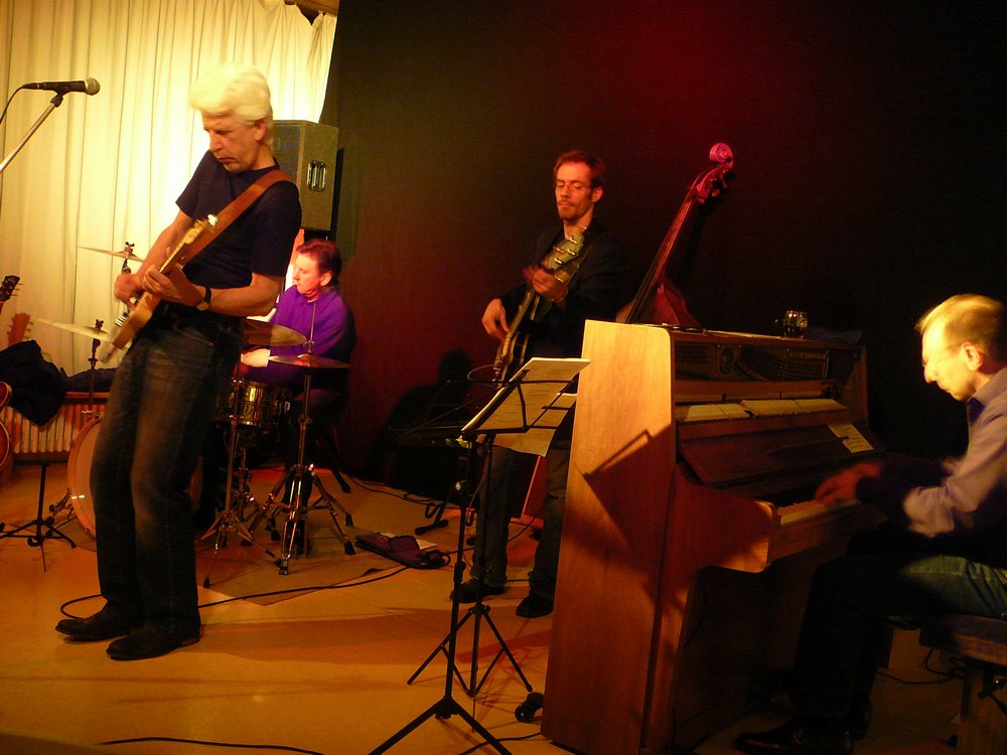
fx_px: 1018
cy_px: 378
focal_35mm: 35
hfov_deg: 52.6
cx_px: 504
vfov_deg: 40.7
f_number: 2.8
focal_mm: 5.2
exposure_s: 1/4
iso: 200
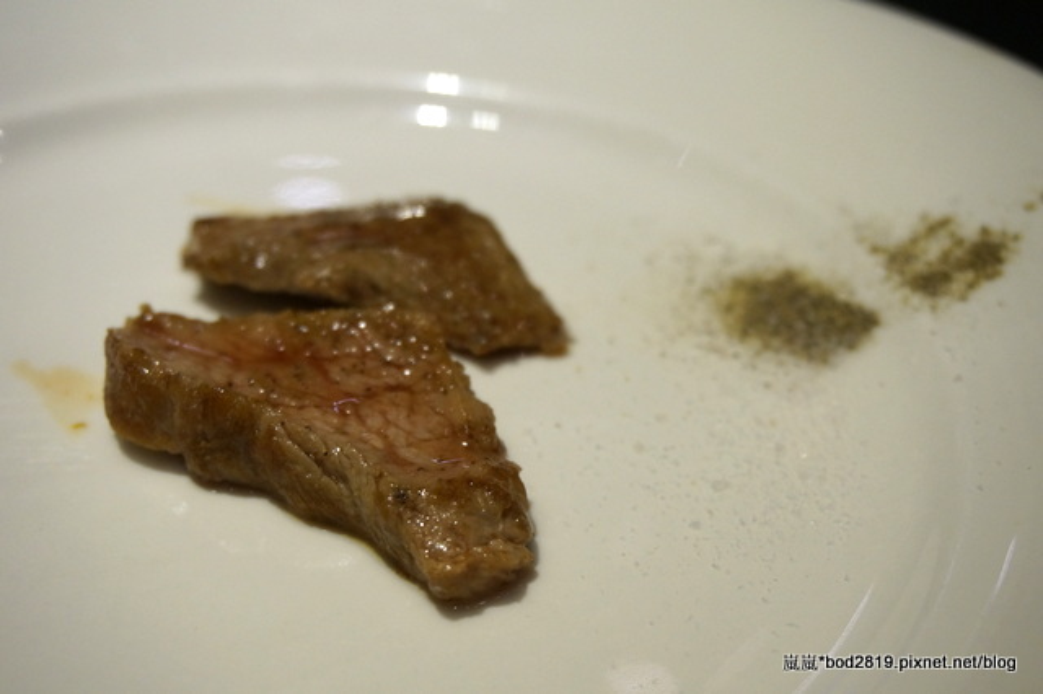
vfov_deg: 25.0
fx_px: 1564
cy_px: 347
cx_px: 522
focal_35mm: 54
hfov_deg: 36.9
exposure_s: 1/60
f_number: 5.6
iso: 1000
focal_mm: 36
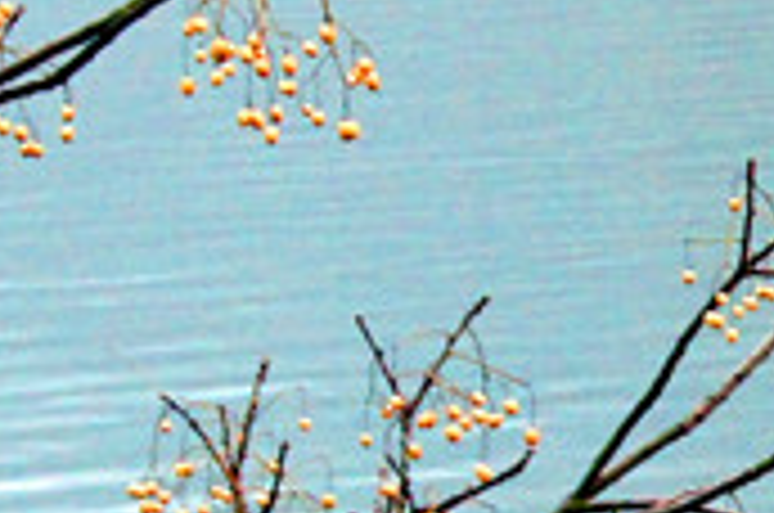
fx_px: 8410
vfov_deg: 3.5
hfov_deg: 5.1
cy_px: 410
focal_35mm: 392
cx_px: 1809
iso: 1600
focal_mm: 45
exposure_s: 1/160
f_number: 5.6
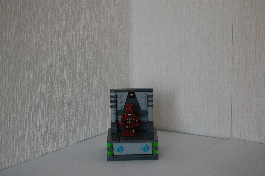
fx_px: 607
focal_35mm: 82
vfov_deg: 16.5
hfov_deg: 24.6
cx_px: 132
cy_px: 88
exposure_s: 1/400
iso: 1600
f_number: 5.6
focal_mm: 55
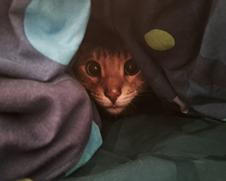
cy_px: 91
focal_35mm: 28
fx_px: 187
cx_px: 115
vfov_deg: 51.5
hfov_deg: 62.2
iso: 2500
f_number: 1.8
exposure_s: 1/7
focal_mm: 4.65
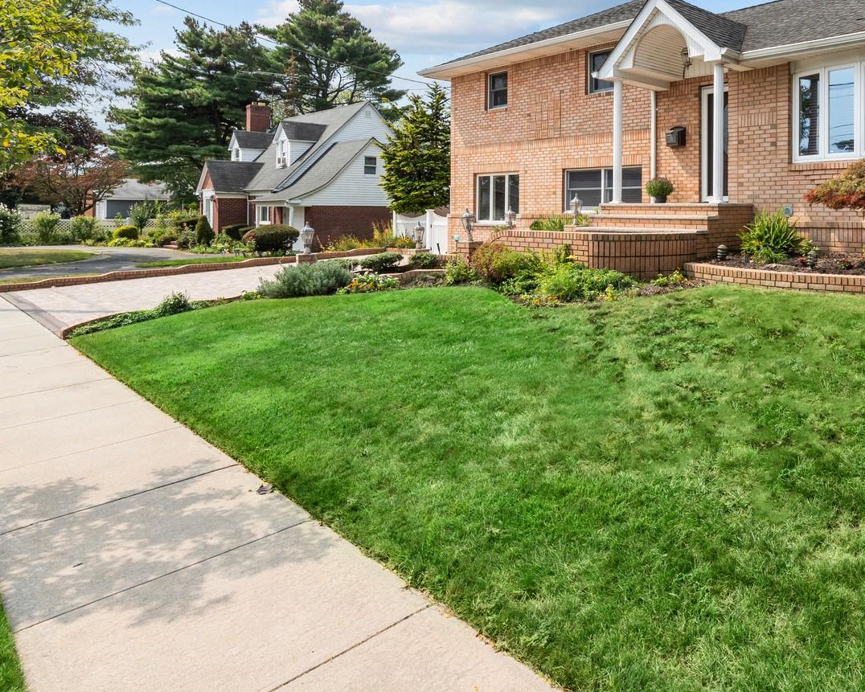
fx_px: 640
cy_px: 186
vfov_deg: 54.5
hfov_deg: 64.0
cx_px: 650
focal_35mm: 25
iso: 320
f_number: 10
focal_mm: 14
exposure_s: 1/500
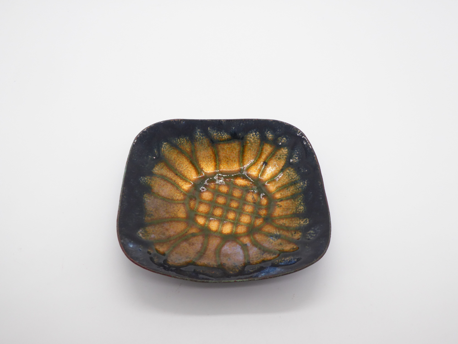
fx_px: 516
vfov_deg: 36.8
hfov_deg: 47.9
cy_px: 172
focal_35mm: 39
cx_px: 229
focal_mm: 6.7
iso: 160
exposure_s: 1/60
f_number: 3.7
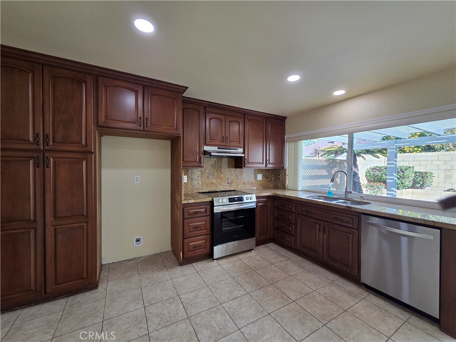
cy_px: 171
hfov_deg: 106.2
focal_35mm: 13
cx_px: 228
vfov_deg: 89.9
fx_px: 171
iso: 125
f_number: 2.2
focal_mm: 2.2
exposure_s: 1/120
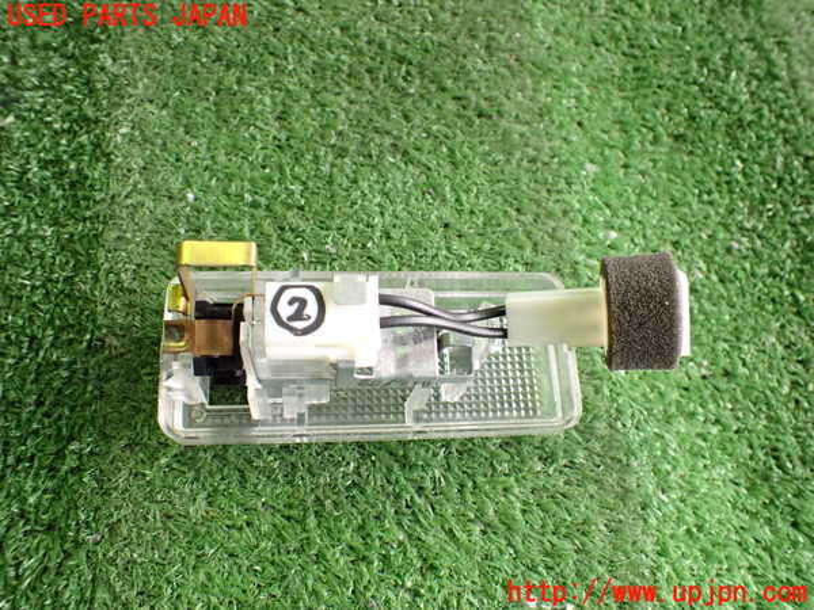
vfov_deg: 46.8
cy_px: 305
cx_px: 407
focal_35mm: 30
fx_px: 705
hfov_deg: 60.0
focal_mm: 5.4
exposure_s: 1/100
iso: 800
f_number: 2.3
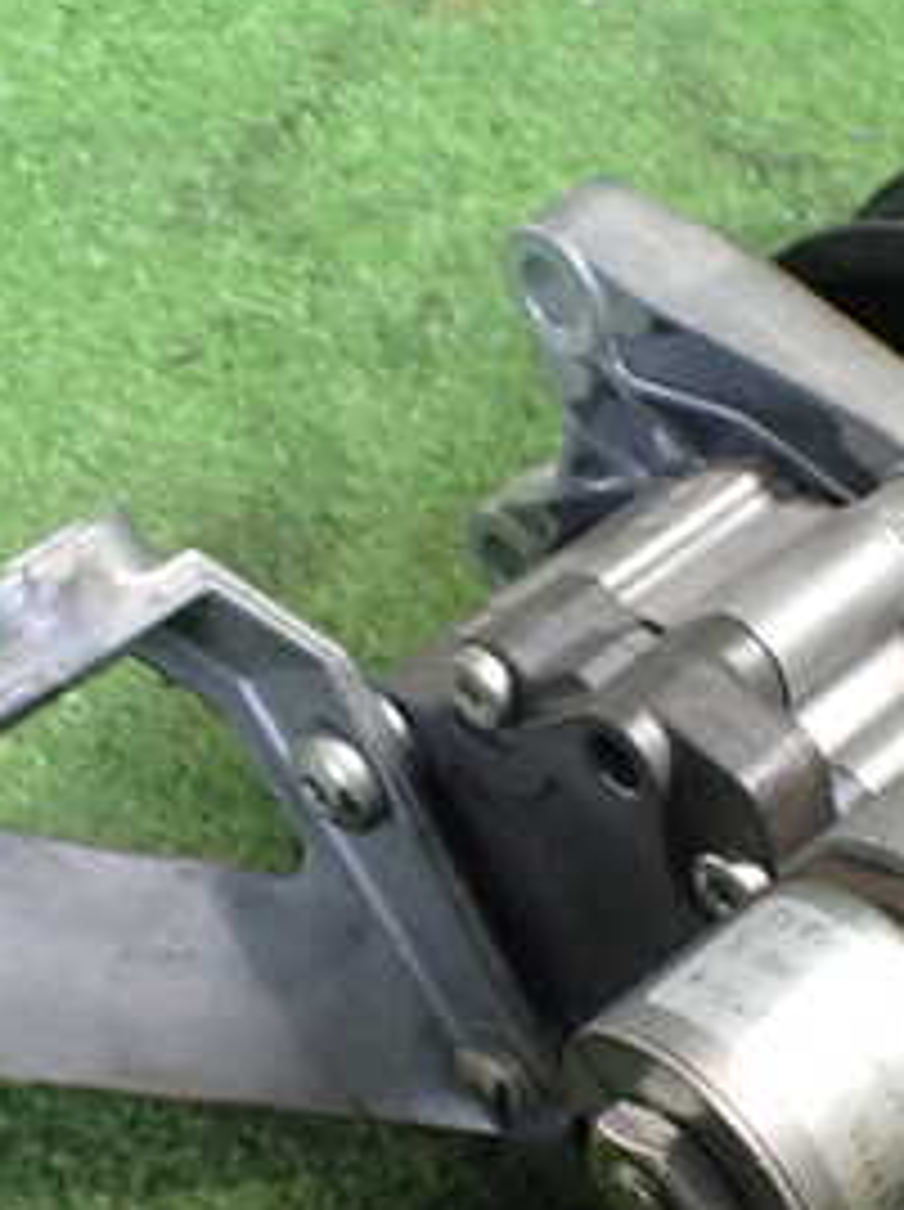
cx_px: 616
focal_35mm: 67
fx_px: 2339
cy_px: 877
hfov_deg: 21.8
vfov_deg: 28.7
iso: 800
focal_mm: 5.4
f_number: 2.3
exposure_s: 1/40
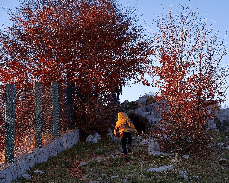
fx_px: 583
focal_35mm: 86
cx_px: 125
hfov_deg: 22.2
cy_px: 92
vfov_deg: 17.9
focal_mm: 50.5
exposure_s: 1/160
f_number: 5
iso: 640
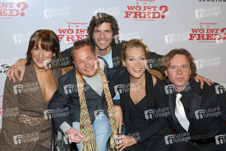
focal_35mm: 57
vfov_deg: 23.9
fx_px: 358
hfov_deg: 35.0
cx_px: 113
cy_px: 76
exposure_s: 1/250
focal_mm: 38
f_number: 8
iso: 400
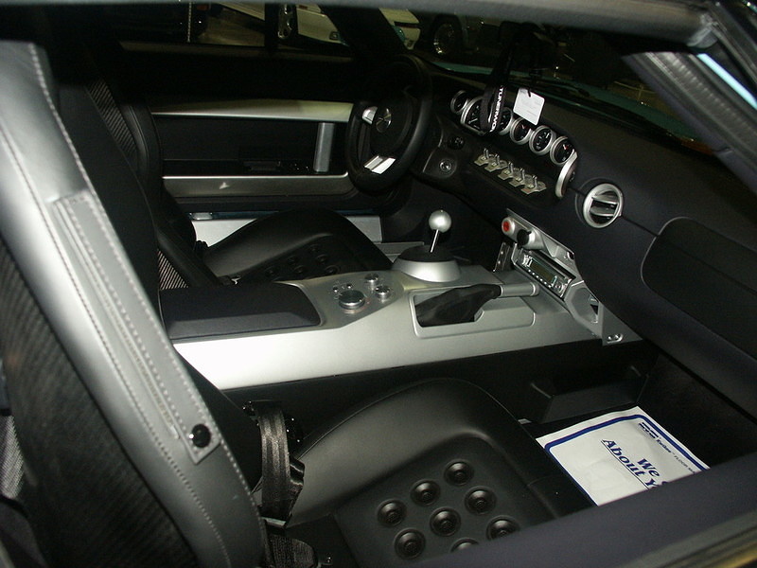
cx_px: 378
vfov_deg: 48.2
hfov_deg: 61.7
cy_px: 284
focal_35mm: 29
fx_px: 634
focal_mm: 7.59
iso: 200
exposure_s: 1/45
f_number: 2.8
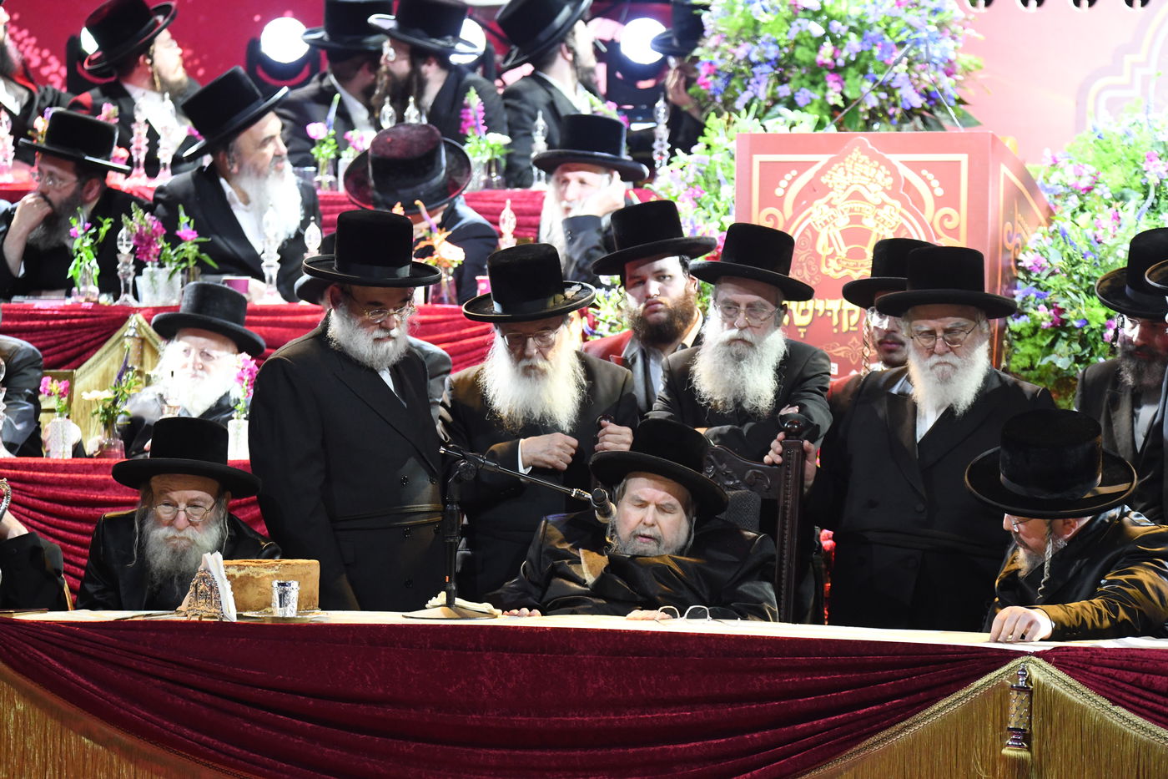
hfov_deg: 8.2
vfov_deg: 5.5
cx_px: 584
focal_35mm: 250
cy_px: 390
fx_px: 8110
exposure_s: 1/160
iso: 5000
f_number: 5.6
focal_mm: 250
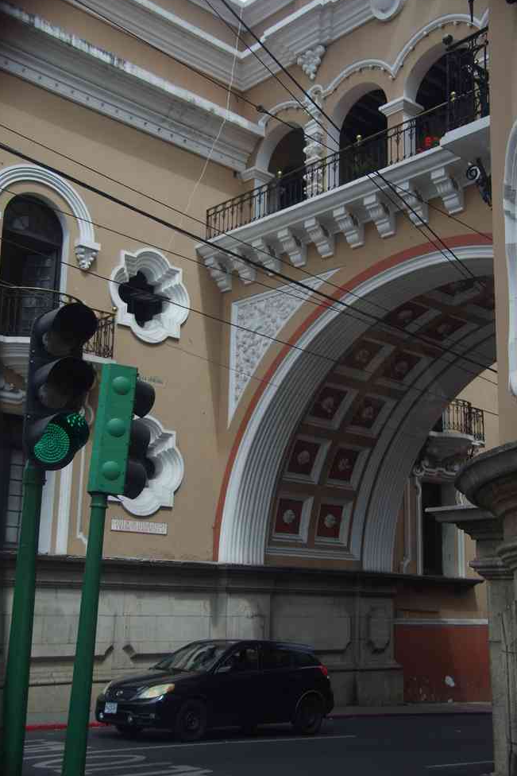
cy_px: 385
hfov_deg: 30.5
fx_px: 947
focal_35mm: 44
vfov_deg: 44.5
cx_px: 261
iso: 200
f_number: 4
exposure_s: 1/400
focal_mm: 29.4
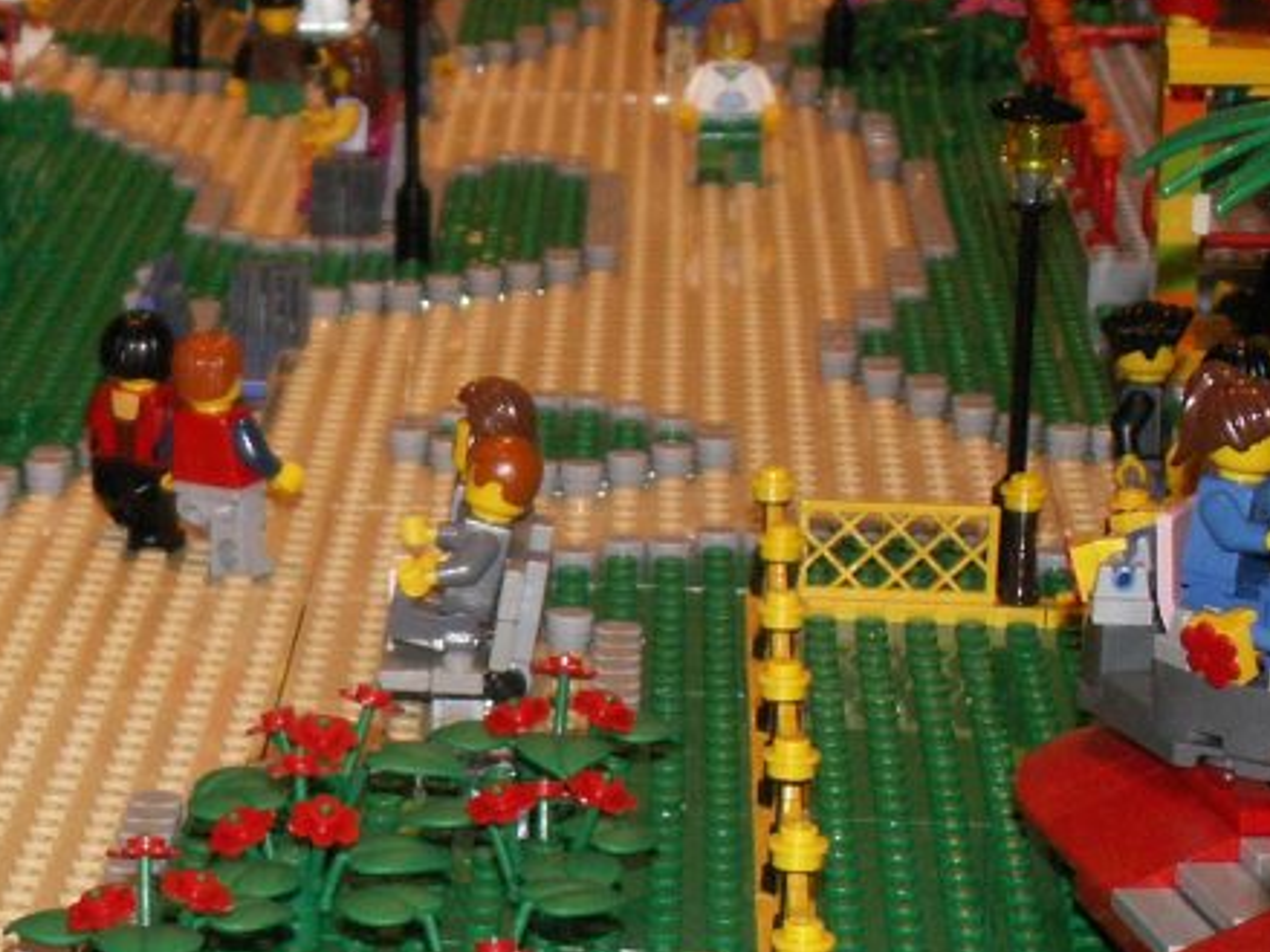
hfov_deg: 13.3
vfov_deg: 10.4
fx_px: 5245
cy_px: 697
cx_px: -428
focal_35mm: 143
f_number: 3.2
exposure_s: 1/60
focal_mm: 8.12
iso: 160
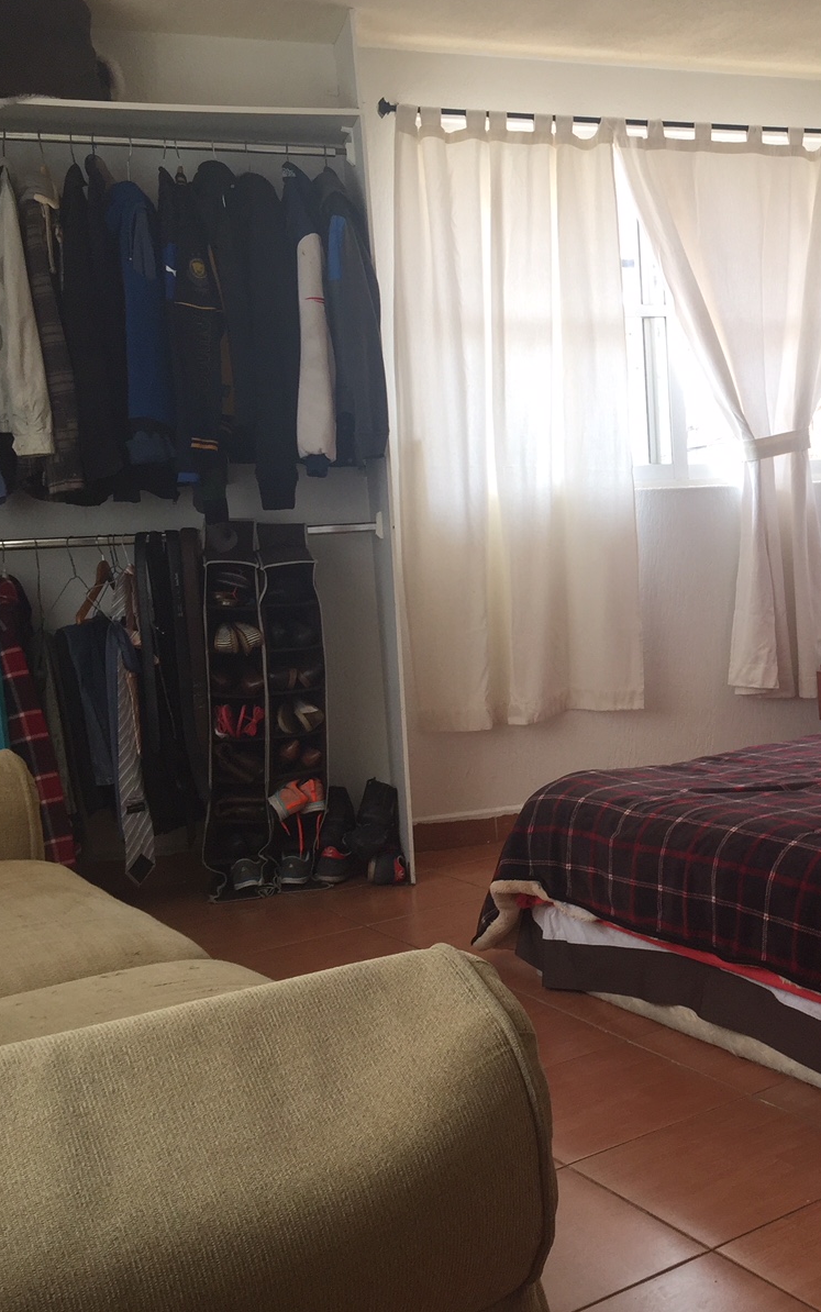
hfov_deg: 28.8
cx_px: 801
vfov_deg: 47.2
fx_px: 1503
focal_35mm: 42
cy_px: 657
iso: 32
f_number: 2.2
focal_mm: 4.15
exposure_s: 1/60
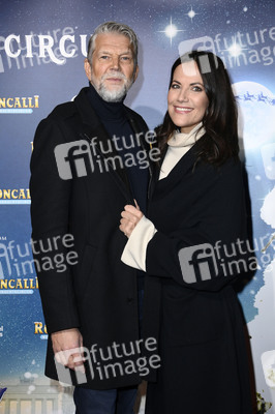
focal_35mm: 62
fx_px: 712
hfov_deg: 21.9
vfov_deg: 32.4
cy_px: 207
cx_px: 138
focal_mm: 62
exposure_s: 1/250
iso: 1250
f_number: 5.6
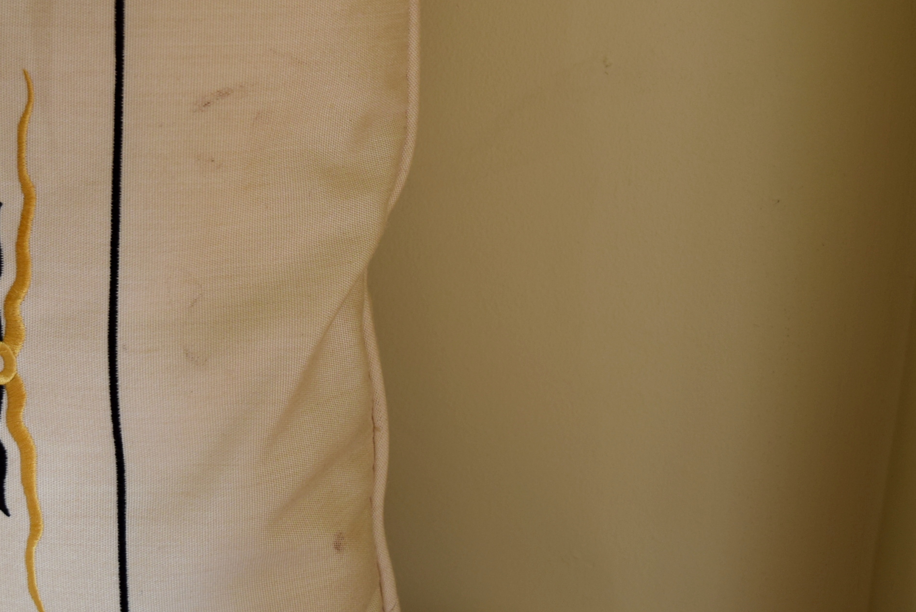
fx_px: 1752
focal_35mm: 69
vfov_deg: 19.8
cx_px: 281
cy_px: 252
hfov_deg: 29.0
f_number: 5
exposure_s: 1/100
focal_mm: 29
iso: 400
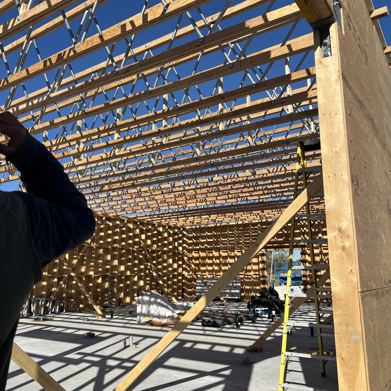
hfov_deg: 52.5
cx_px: 198
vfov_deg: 52.5
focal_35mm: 31
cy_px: 185
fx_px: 396
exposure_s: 1/5319
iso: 50
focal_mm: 5.7
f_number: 1.5
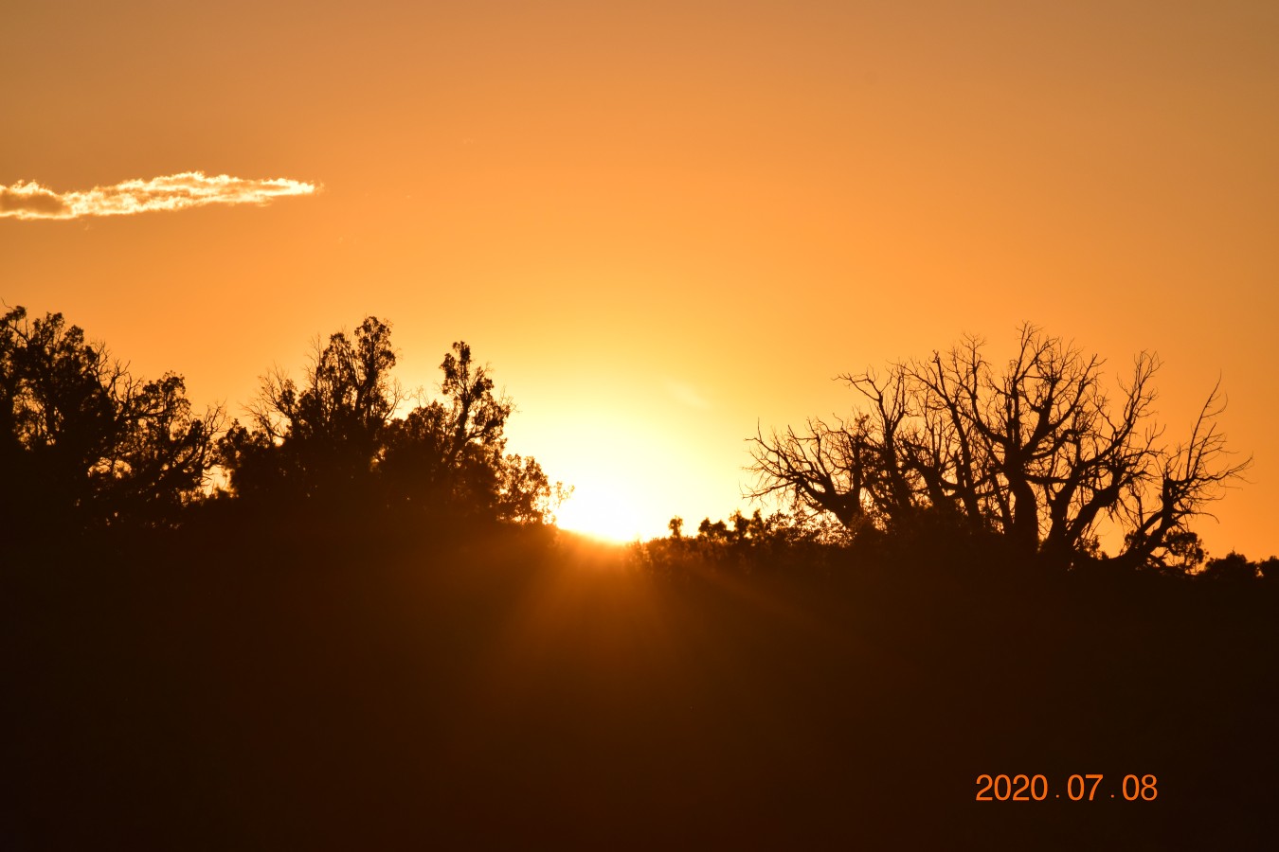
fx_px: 10657
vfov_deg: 4.6
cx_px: 640
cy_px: 426
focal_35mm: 300
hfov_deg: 6.9
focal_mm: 200
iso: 200
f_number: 14
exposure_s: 1/1600
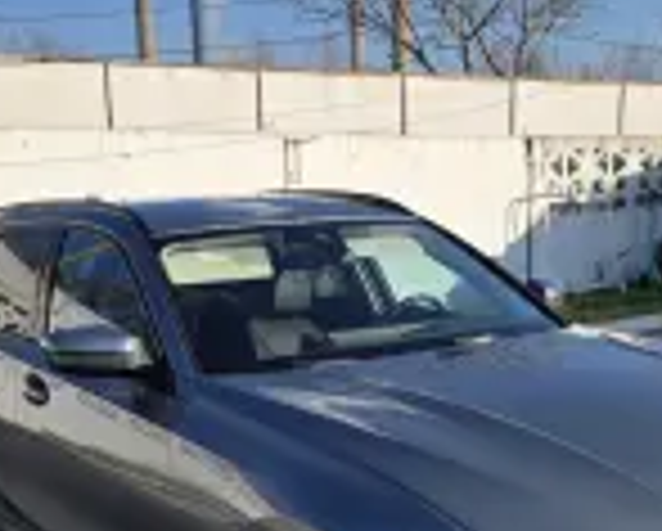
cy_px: 562
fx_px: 1079
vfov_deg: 25.9
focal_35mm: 55
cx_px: 329
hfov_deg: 34.1
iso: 80
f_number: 1.7
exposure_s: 1/5017
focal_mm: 6.3
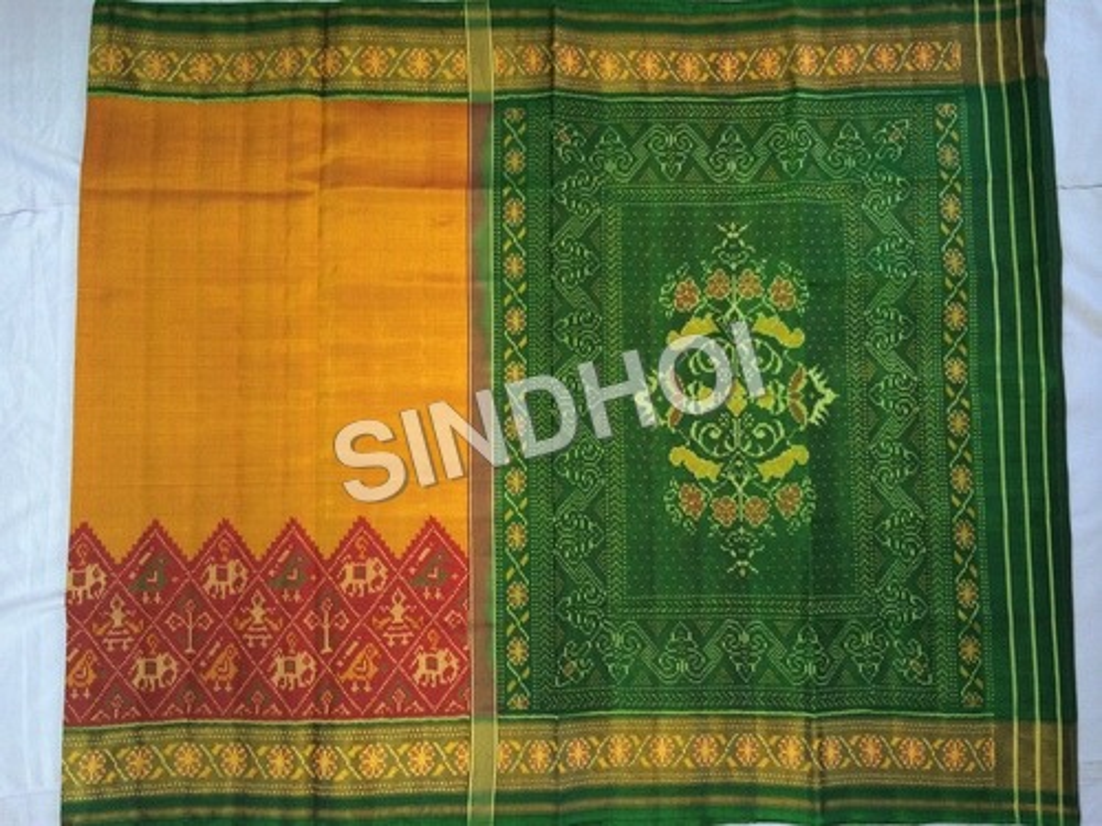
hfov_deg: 60.0
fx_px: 955
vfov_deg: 46.8
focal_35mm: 30
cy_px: 413
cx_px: 551
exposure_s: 1/20
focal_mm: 4.12
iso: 160
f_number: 2.2
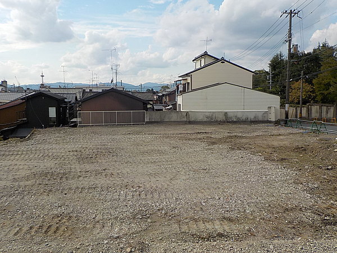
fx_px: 292
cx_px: 168
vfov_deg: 46.8
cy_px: 126
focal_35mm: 30
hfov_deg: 60.0
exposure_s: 1/1000
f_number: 3.3
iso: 125
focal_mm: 4.1
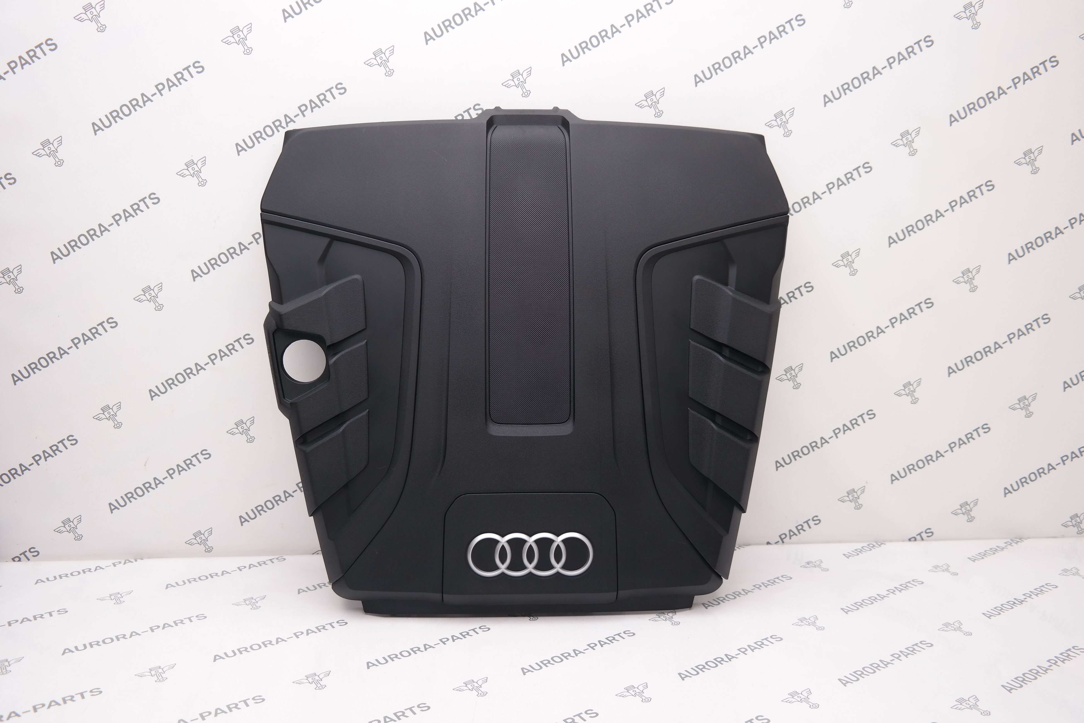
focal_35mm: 30
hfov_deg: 61.9
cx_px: 542
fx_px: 903
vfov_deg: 43.6
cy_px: 362
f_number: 3.5
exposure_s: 1/80
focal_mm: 20
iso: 200
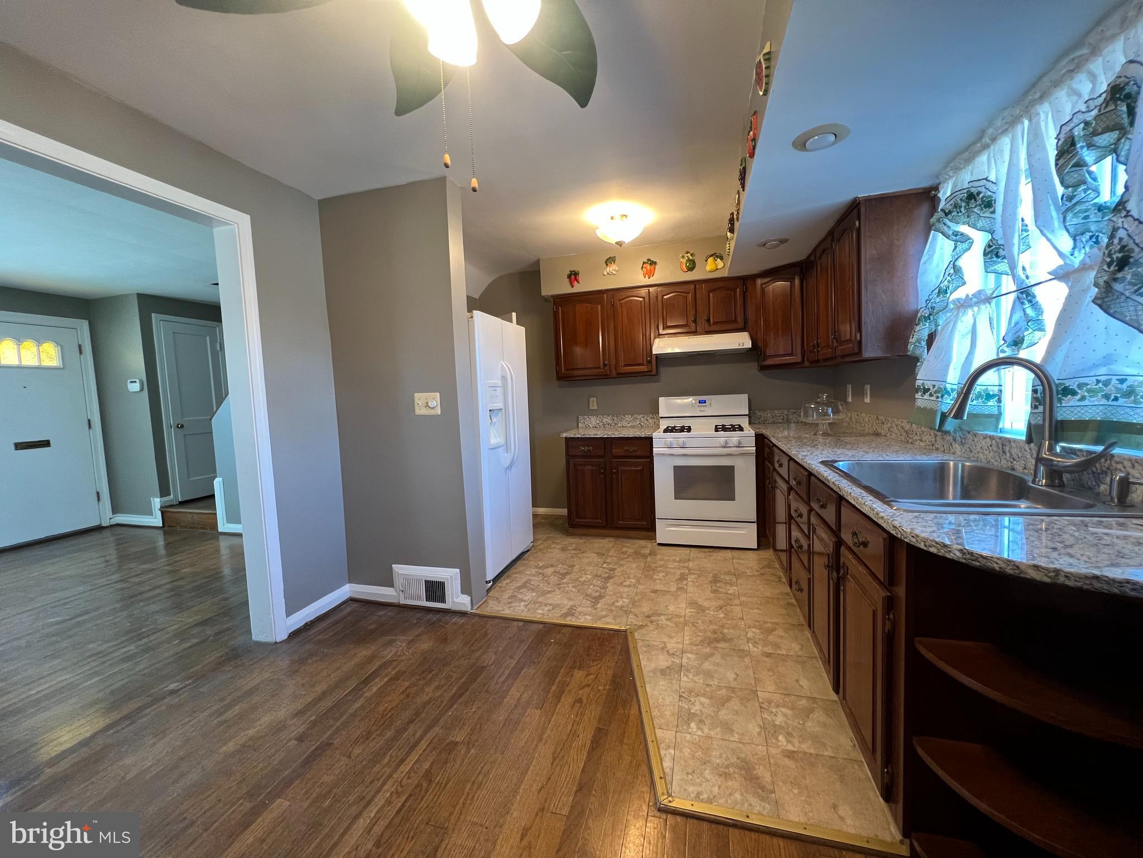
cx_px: 572
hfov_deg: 106.2
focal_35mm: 13
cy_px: 429
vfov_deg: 89.9
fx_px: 429
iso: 200
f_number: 1.8
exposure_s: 1/60
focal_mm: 1.57
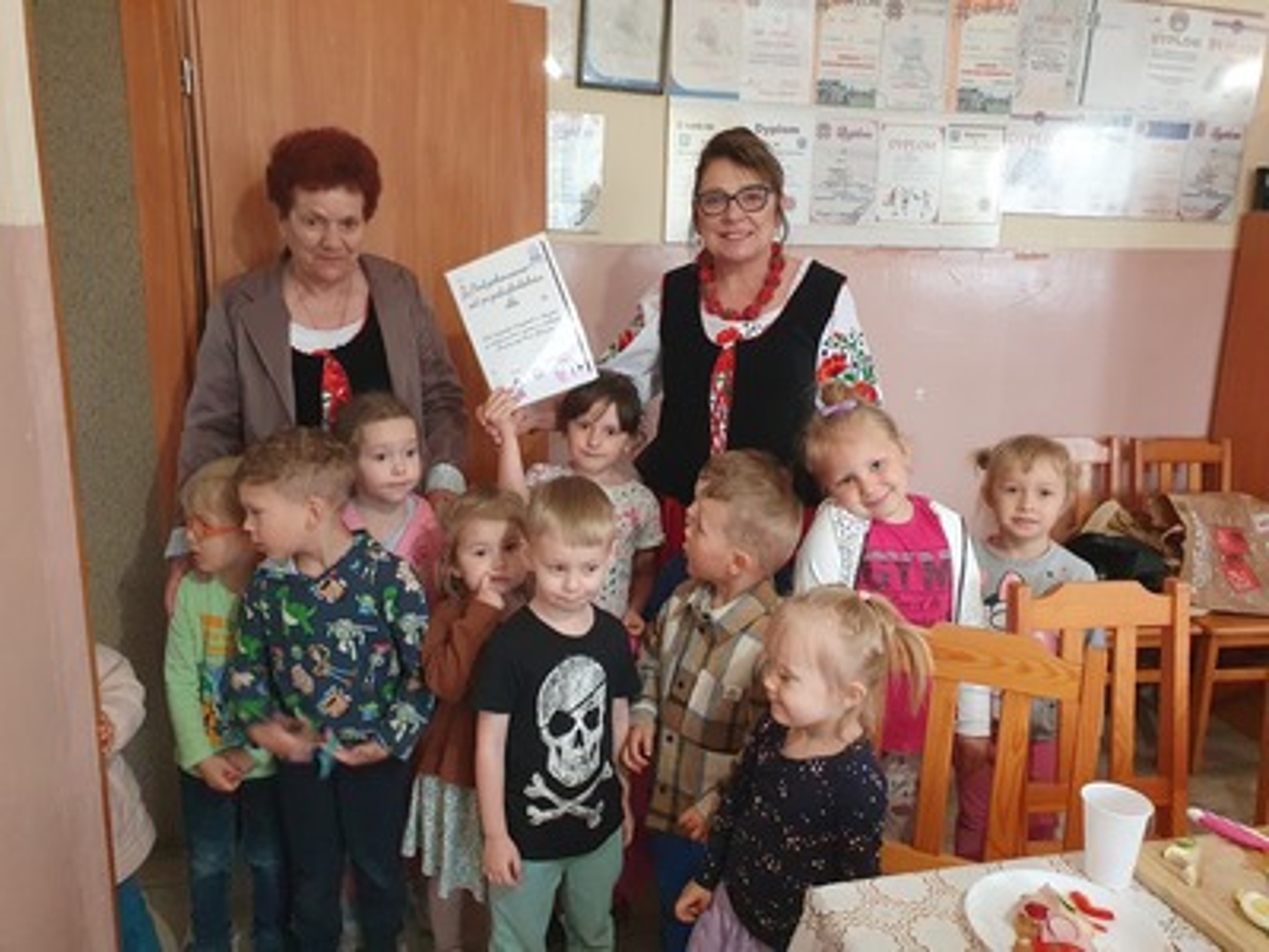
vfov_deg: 53.1
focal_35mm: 26
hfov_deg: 67.3
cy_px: 476
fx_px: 953
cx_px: 634
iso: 640
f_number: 2.4
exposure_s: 1/50
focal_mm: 4.32
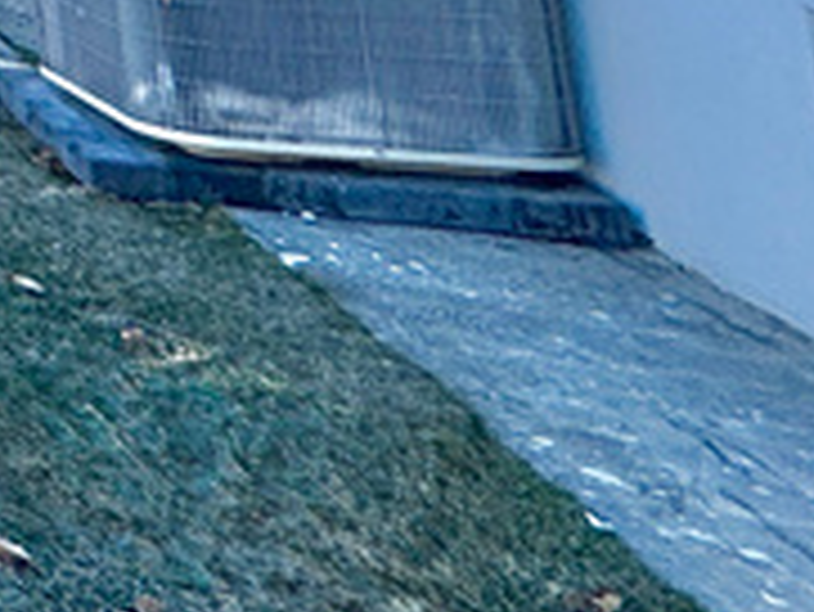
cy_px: -657
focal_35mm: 79
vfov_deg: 14.8
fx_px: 1859
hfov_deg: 13.3
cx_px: -1358
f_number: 2.2
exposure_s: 1/741
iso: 50
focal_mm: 2.22
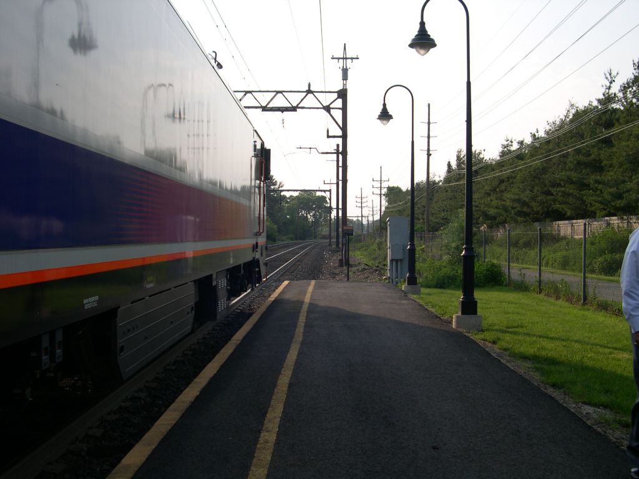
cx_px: 320
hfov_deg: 49.0
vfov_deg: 37.7
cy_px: 240
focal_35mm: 38
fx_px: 701
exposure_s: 1/147
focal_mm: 8
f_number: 7.6
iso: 100
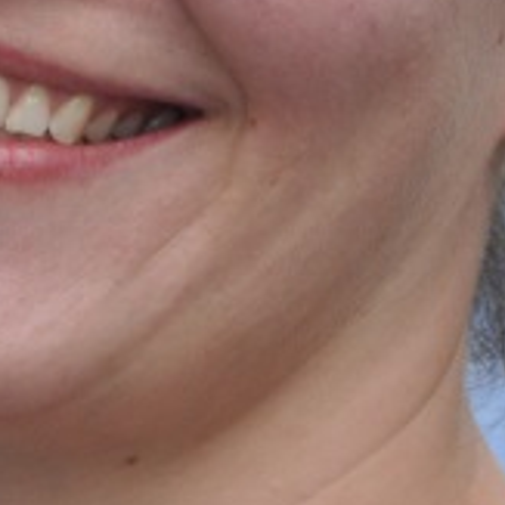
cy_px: -183
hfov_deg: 4.0
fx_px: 7147
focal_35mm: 433
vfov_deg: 4.0
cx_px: 208
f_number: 5.6
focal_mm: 92
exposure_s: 1/125
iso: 400
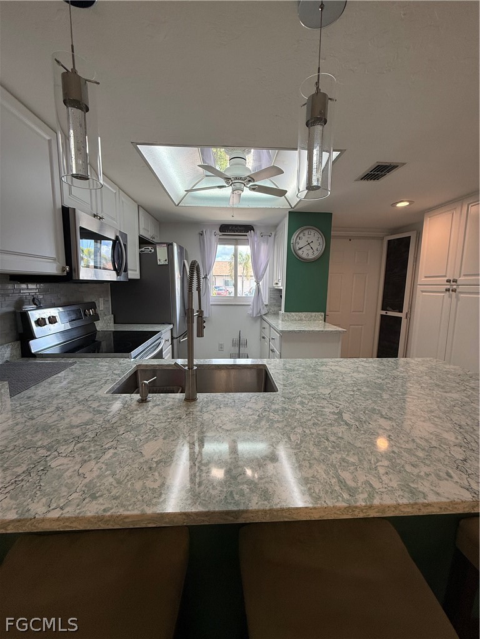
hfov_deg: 85.7
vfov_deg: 102.1
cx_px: 240
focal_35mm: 14
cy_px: 320
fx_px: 259
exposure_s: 1/120
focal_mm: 2.22
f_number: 2.2
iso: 100
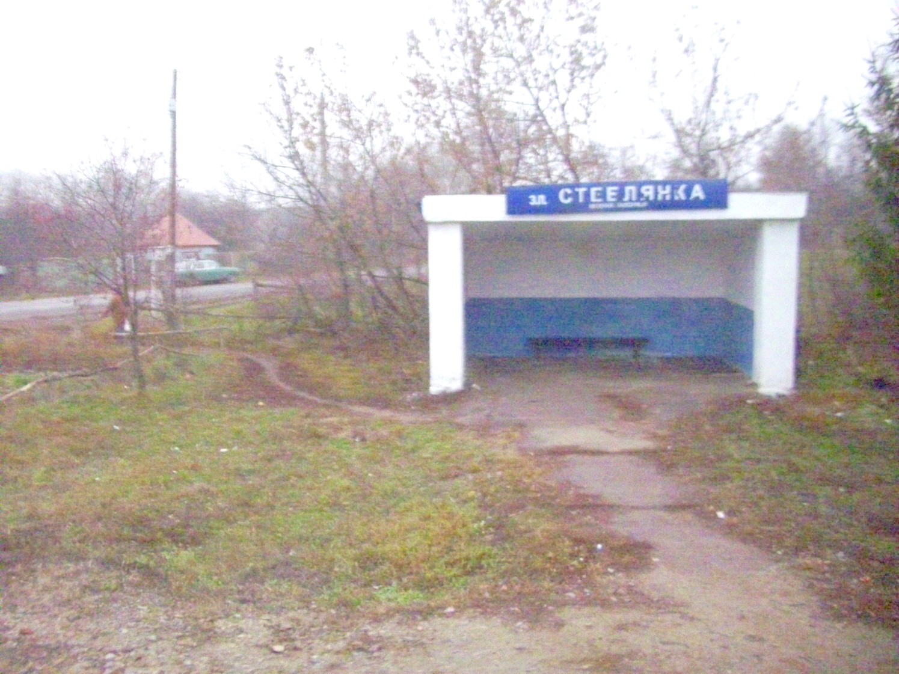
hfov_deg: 54.0
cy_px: 337
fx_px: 883
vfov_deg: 41.8
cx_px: 450
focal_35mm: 34
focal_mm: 5.7
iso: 1250
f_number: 2.9
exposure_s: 1/60
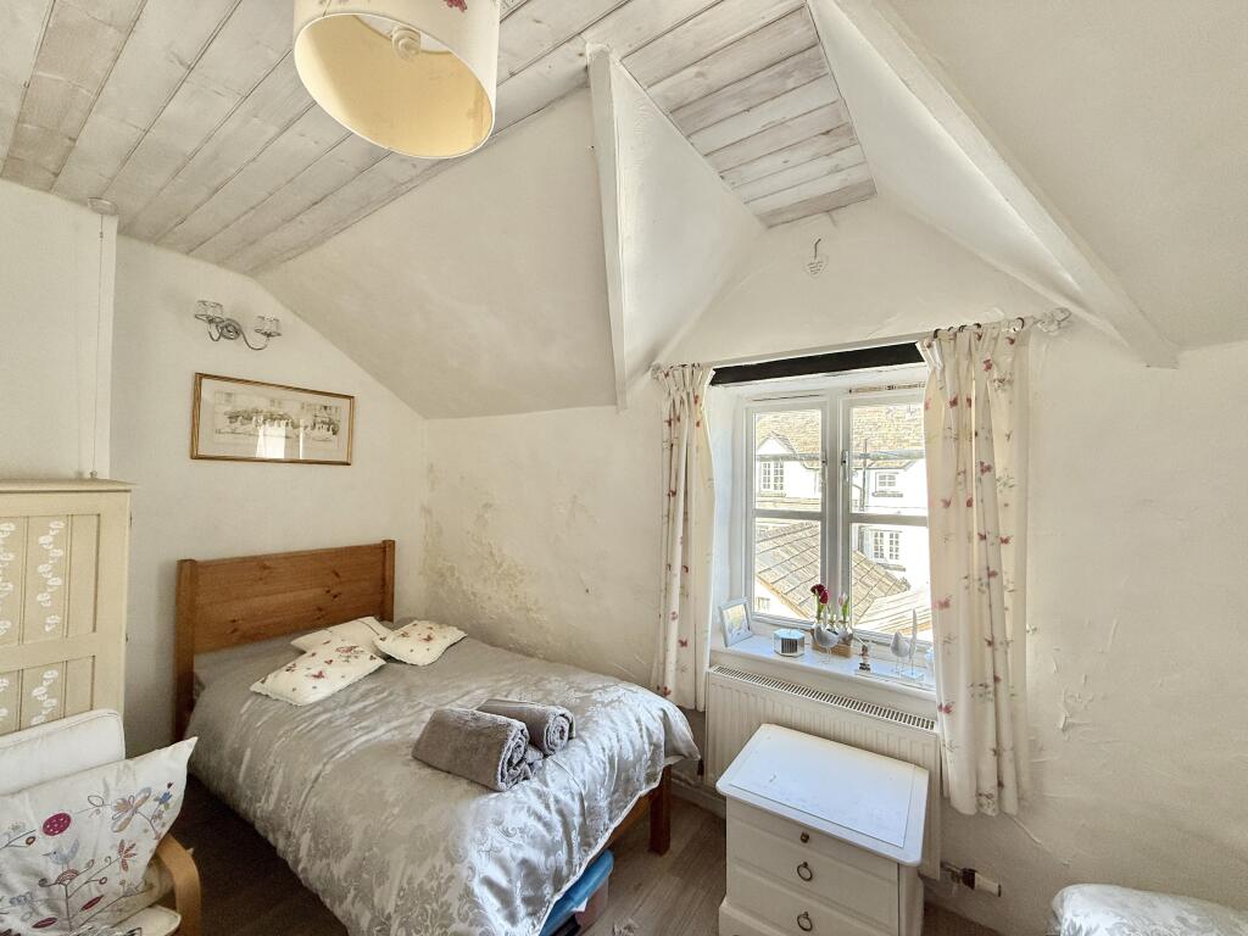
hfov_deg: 102.1
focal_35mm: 14
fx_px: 505
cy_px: 468
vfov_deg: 85.7
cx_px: 624
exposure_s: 1/99
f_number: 2.2
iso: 125
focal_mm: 2.22
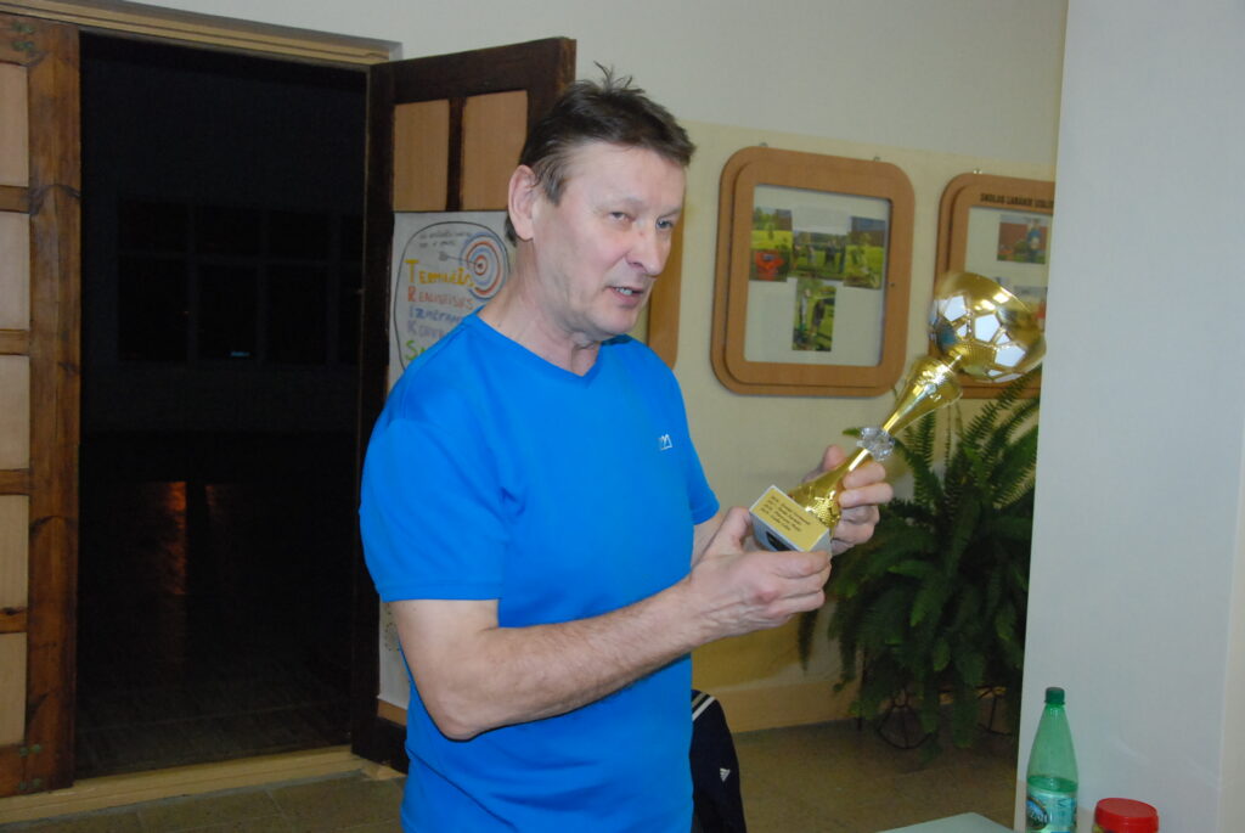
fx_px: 1350
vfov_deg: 34.3
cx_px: 622
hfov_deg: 49.5
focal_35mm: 39
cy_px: 416
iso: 1600
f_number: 5.6
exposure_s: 1/60
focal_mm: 26
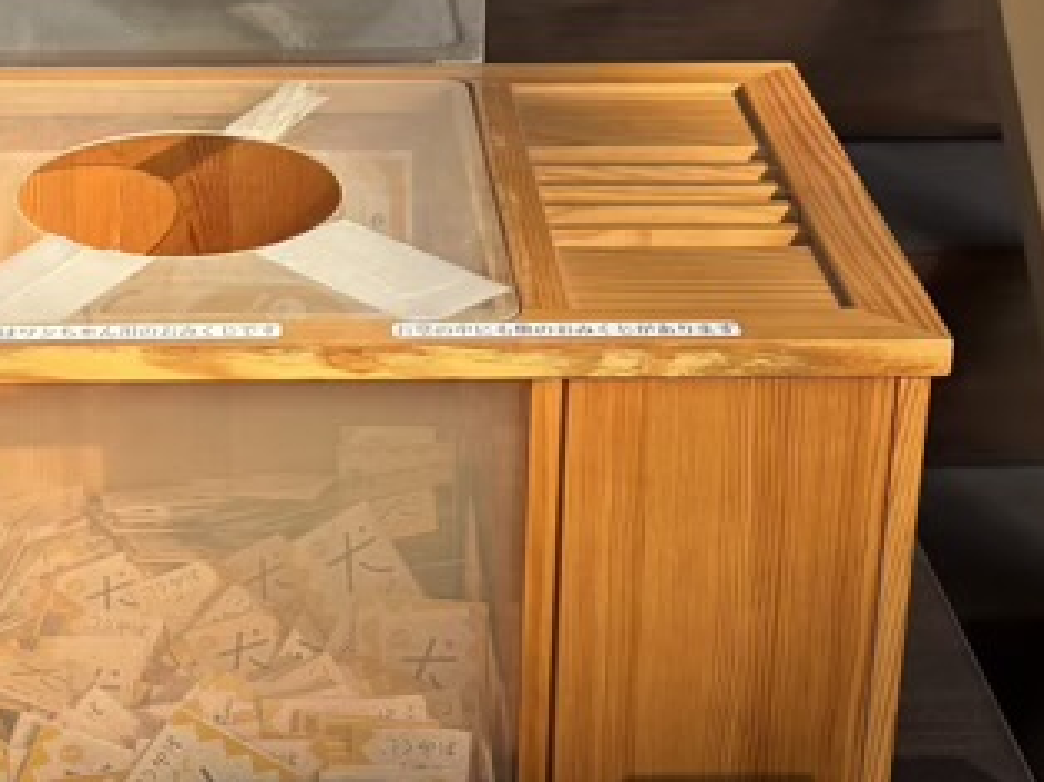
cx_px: 273
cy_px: -17
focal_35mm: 58
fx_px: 1748
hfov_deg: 32.7
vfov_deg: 24.0
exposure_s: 1/872
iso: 50
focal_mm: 5.96
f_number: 1.6
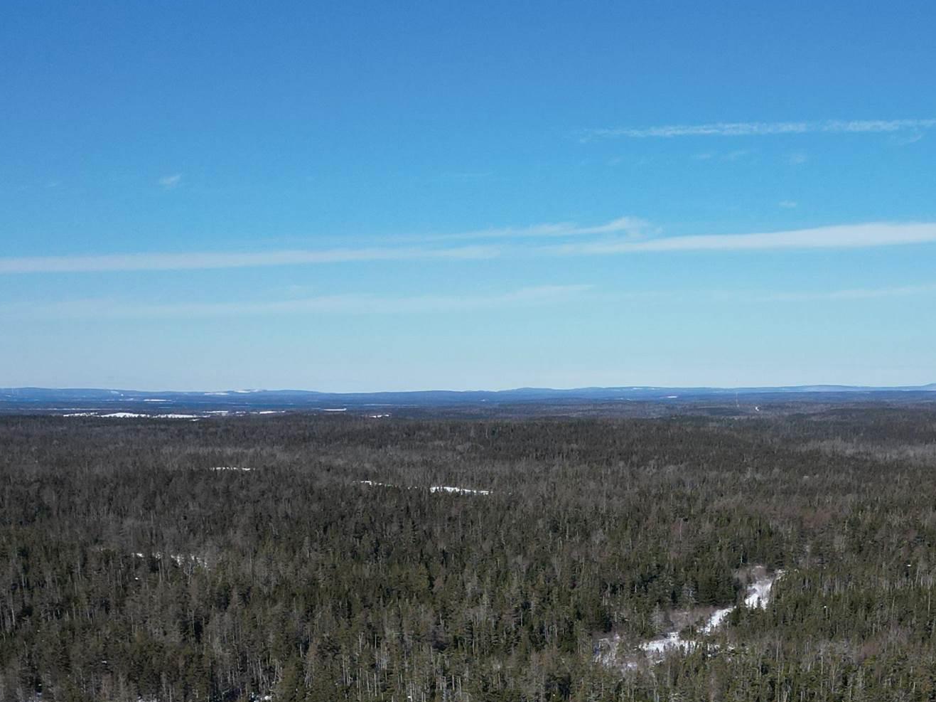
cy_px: 791
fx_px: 1514
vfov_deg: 24.2
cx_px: 682
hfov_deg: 33.8
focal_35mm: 56
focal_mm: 6.72
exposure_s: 1/5000
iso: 120
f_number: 1.7
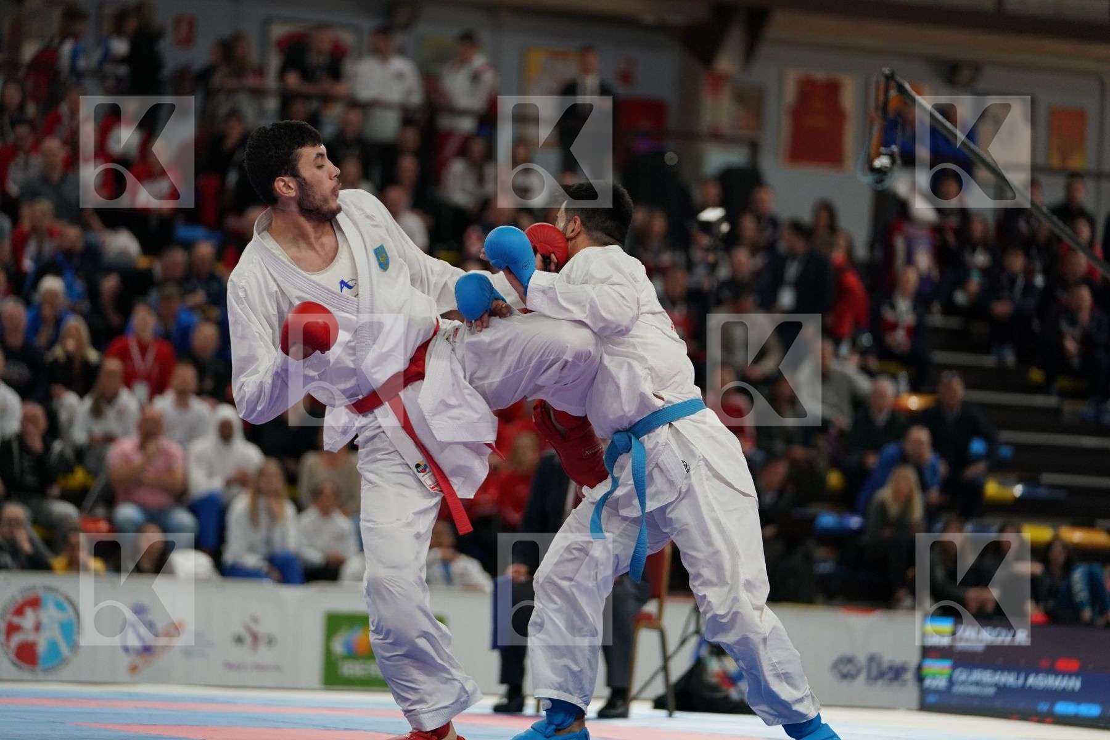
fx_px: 4501
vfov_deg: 9.4
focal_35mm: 146
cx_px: 555
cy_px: 370
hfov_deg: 14.1
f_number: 2.8
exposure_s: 1/1000
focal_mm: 146
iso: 1600
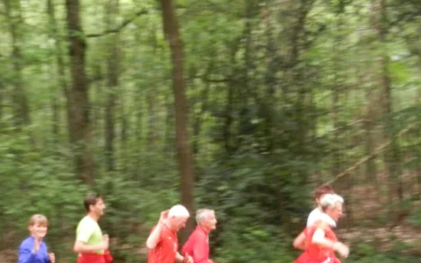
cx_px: 178
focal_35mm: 67
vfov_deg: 19.2
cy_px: 218
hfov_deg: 30.6
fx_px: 768
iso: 800
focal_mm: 5.9
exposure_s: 1/30
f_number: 3.8
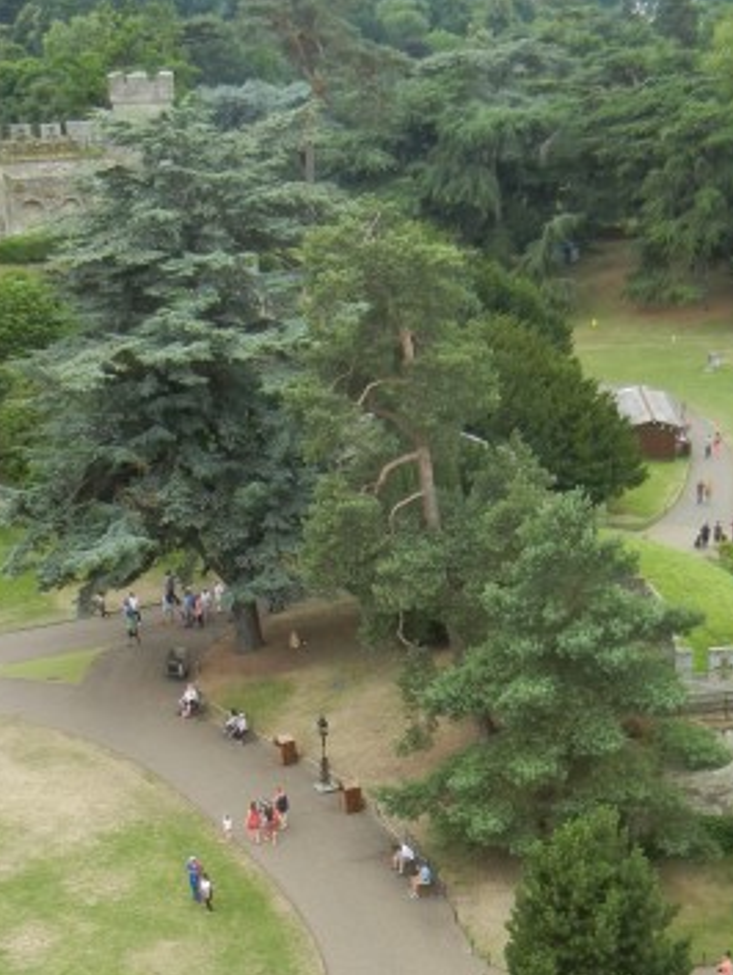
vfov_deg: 29.0
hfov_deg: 22.5
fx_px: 1833
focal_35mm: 65
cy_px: 815
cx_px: 510
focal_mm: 5.4
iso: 160
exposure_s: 1/315
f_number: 3.5
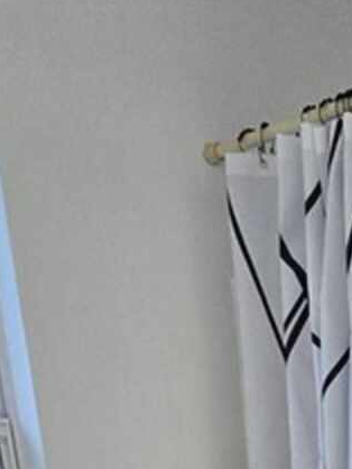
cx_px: 464
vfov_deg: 27.0
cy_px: 683
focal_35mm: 53
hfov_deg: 24.0
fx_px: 718
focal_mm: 2.2
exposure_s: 1/60
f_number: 2.2
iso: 400
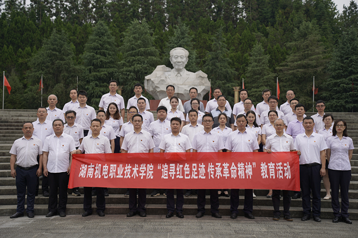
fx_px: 487
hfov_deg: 40.4
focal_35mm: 49
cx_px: 179
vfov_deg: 27.5
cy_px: 119
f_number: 4.5
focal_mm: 49
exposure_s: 1/500
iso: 100
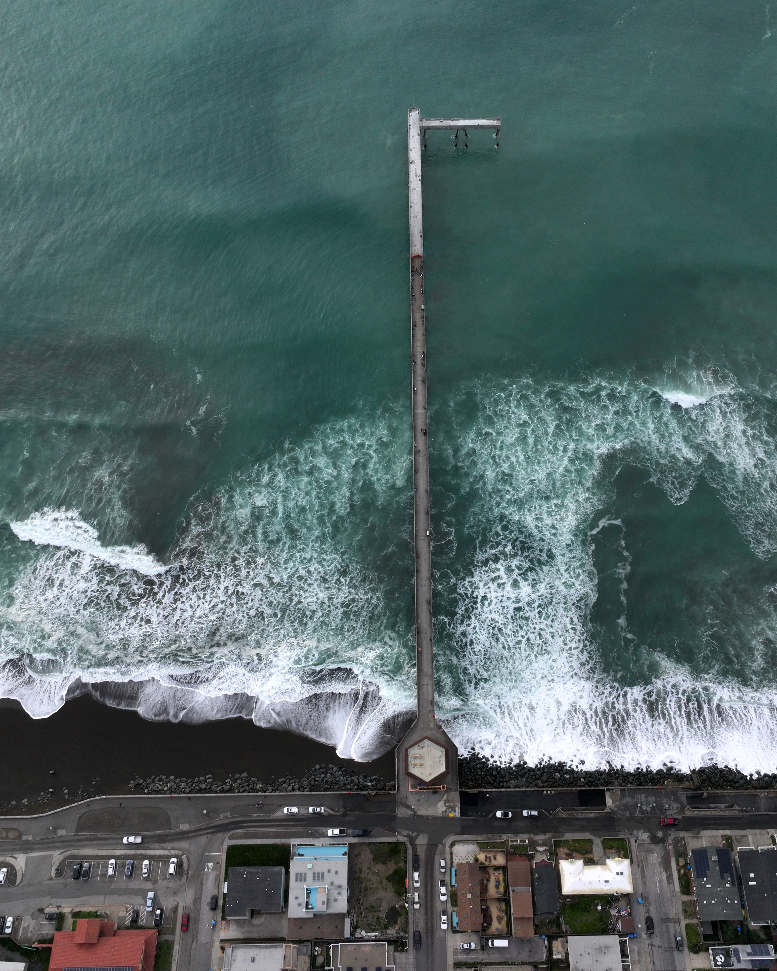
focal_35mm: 32
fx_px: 920
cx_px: 420
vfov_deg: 55.7
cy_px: 484
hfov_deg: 45.8
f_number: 11
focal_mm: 12.29
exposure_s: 1/60
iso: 100
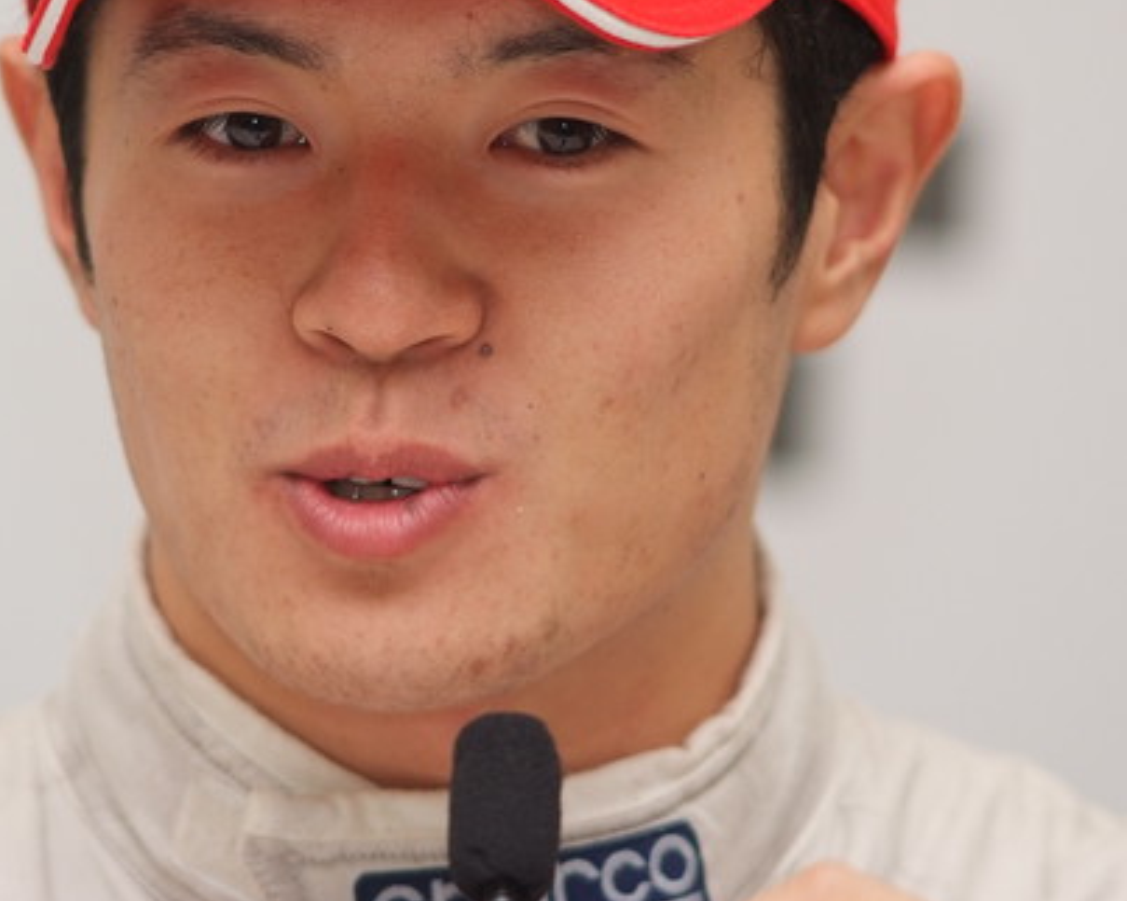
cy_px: 257
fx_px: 15102
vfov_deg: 3.4
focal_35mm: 453
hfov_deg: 4.3
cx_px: 436
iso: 400
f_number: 2.8
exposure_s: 1/250
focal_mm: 180
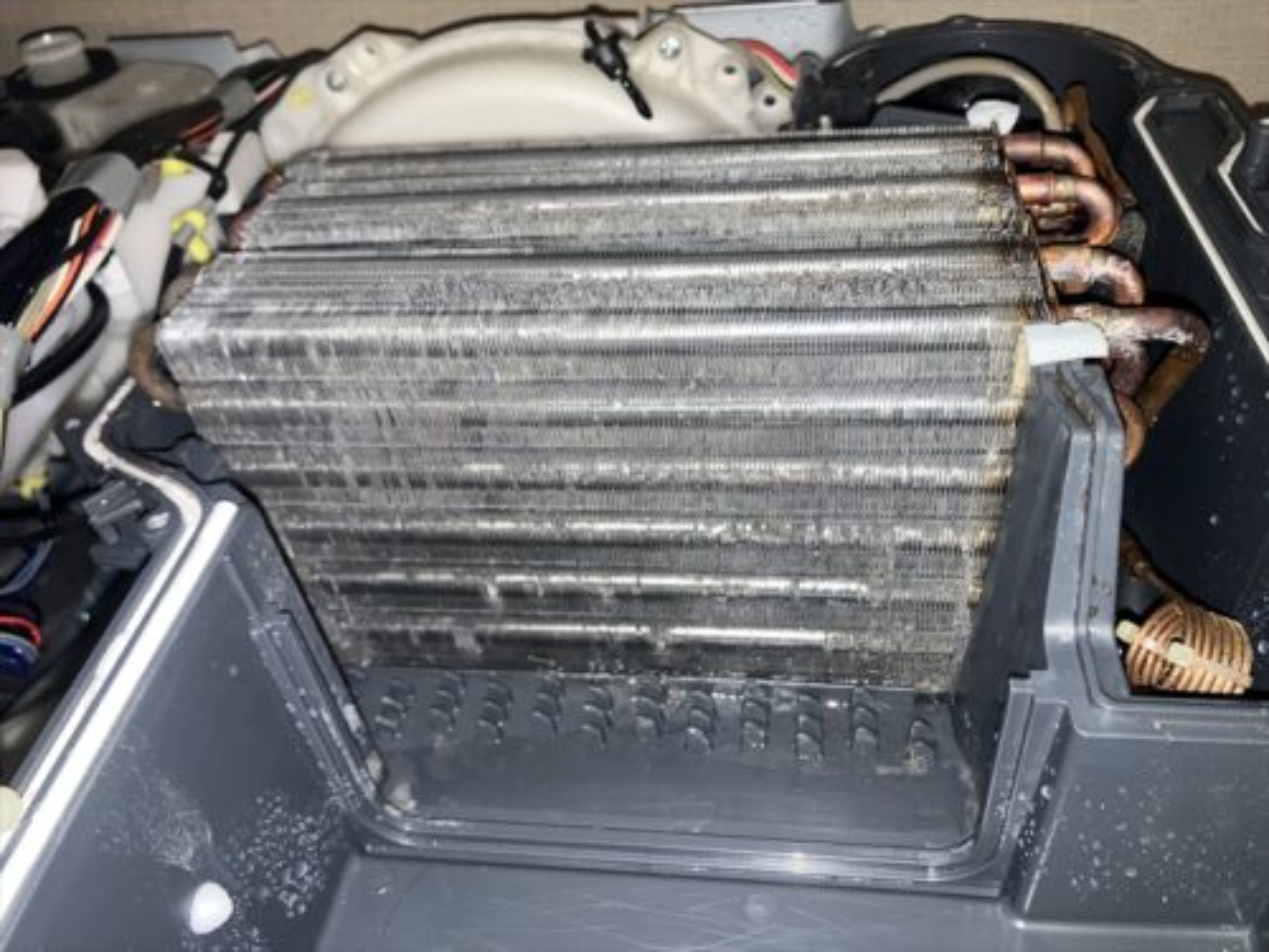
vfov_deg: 49.7
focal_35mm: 28
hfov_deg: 63.4
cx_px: 634
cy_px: 476
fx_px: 1026
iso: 25
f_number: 1.8
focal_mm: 3.99
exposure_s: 1/24
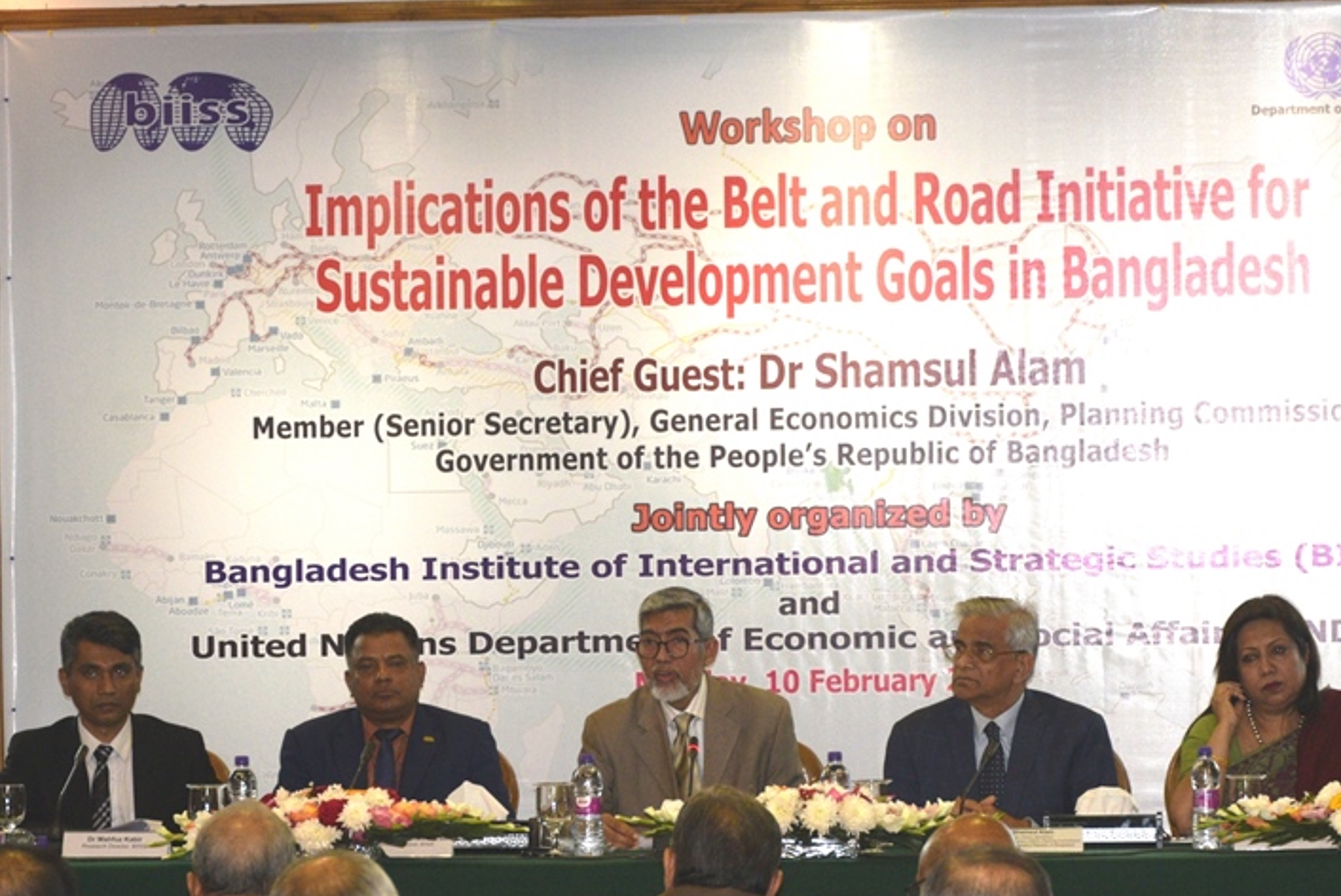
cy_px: 504
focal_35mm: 152
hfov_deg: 13.5
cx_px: 893
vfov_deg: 9.0
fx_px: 5664
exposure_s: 1/60
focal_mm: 70
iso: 800
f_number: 8
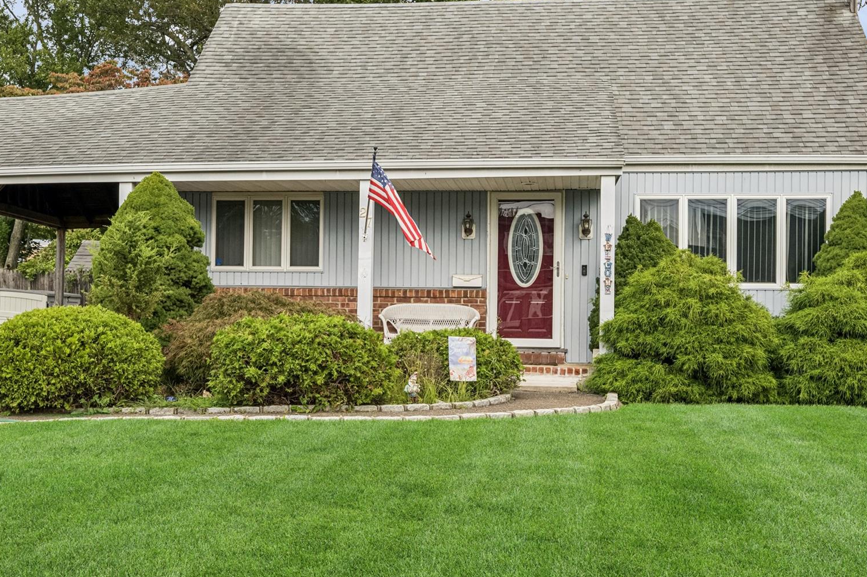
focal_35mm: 49
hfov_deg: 40.4
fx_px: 1179
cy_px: 271
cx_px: 412
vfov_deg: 27.5
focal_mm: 24
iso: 640
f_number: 8
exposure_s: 1/500
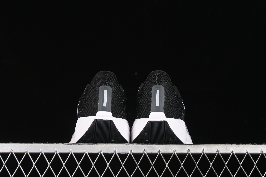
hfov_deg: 27.0
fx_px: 554
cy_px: 88
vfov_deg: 18.2
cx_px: 133
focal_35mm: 75
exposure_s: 1/50
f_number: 6.3
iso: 160
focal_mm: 50
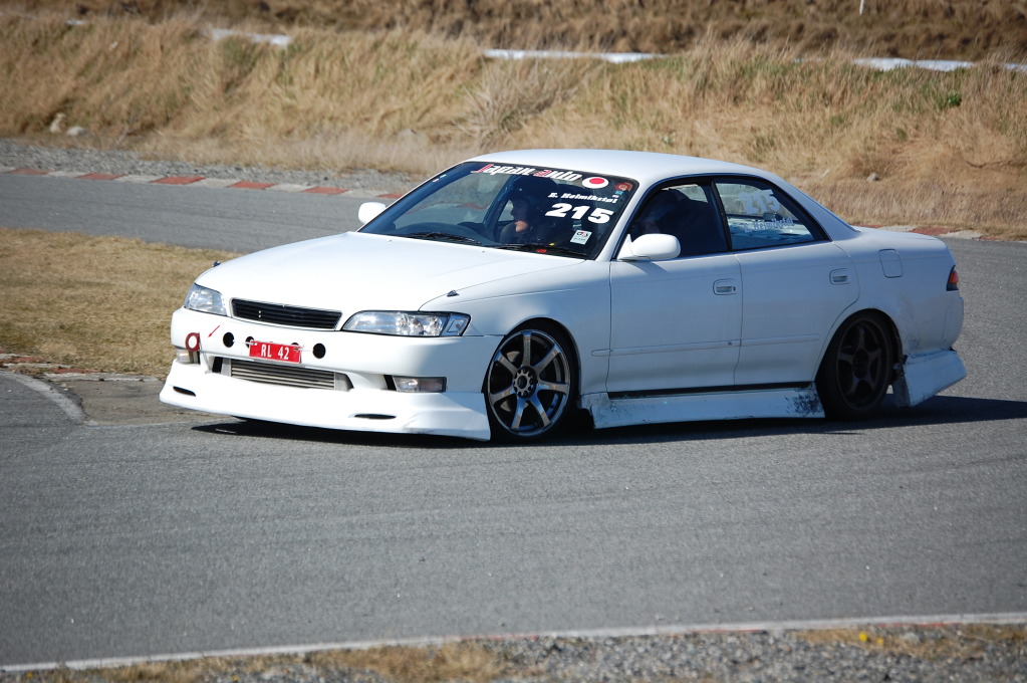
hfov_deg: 10.2
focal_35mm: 202
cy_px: 342
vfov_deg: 6.8
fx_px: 5771
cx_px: 514
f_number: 5.6
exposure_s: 1/1250
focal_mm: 135
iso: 200
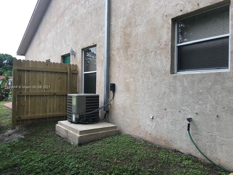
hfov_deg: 63.4
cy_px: 88
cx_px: 116
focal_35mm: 28
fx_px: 188
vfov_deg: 49.7
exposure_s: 1/120
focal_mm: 3.99
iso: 25
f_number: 1.8
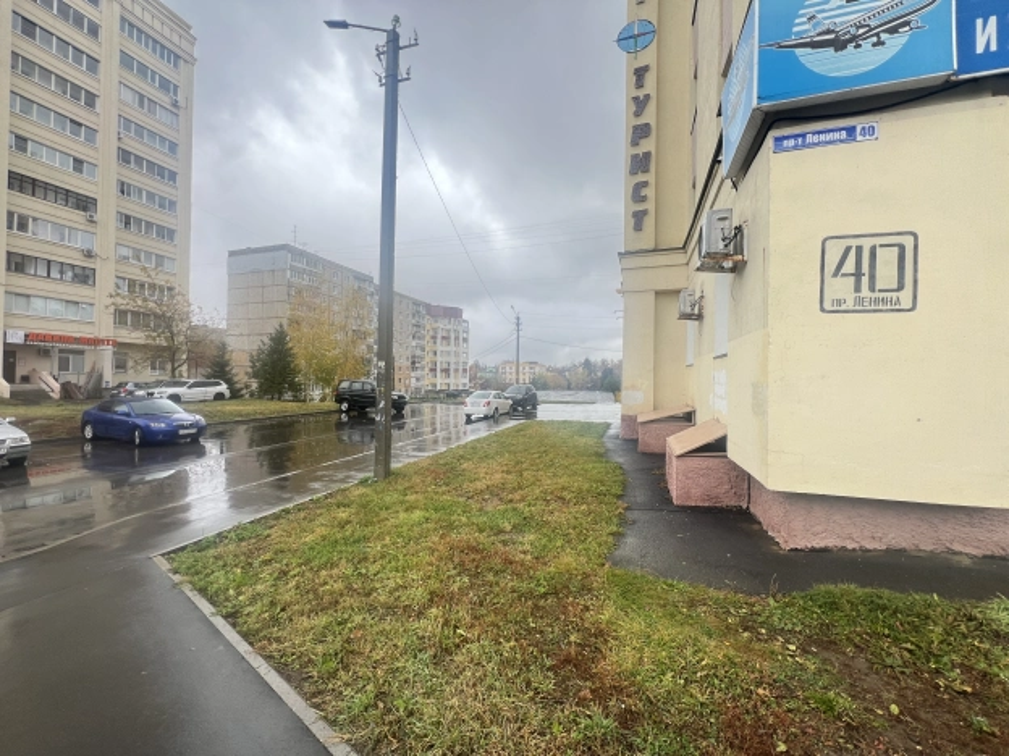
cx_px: 504
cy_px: 378
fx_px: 379
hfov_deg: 106.2
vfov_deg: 89.9
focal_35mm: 13
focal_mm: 1.57
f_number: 1.8
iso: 32
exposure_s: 1/147
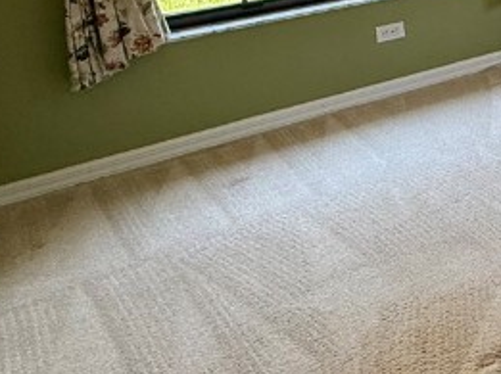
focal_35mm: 55
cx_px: 770
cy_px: -54
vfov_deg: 24.4
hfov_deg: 25.4
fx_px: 795
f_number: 2.2
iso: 200
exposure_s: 1/120
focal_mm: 2.22
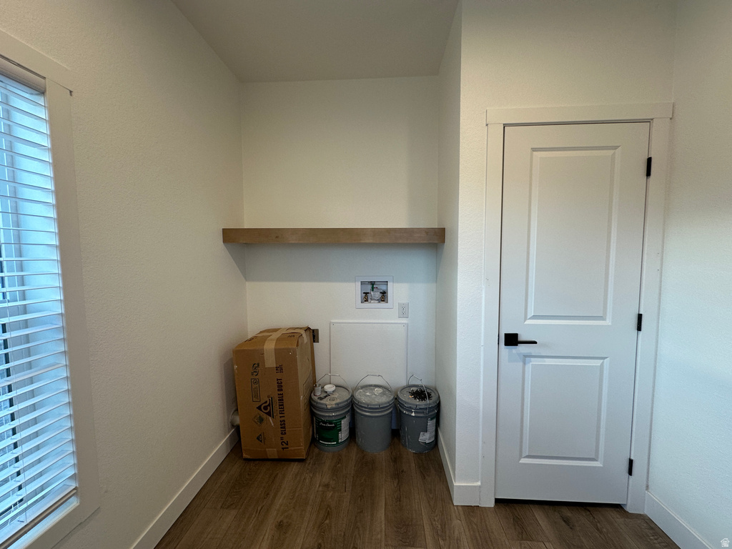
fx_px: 296
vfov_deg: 85.7
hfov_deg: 102.1
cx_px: 366
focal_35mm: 14
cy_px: 274
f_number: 2.2
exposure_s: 1/120
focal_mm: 2.22
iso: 125
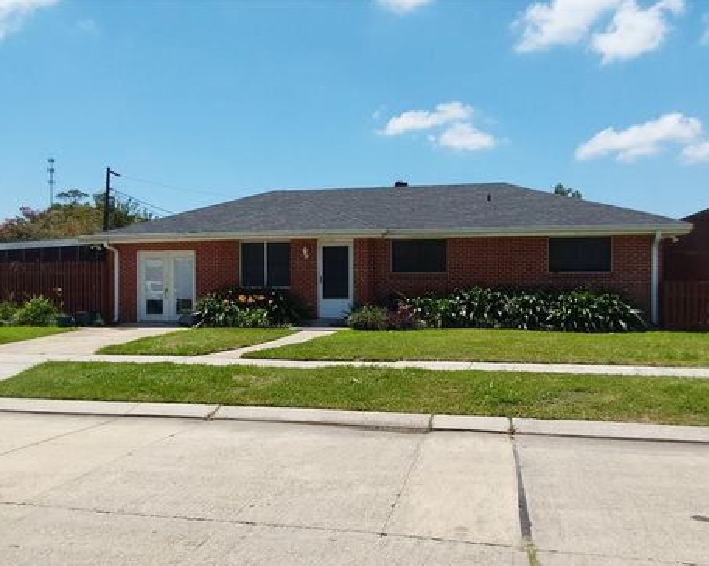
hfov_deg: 58.8
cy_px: 290
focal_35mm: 30
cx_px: 365
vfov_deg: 48.4
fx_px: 629
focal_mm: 2.91
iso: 50
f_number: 1.9
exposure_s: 1/2490
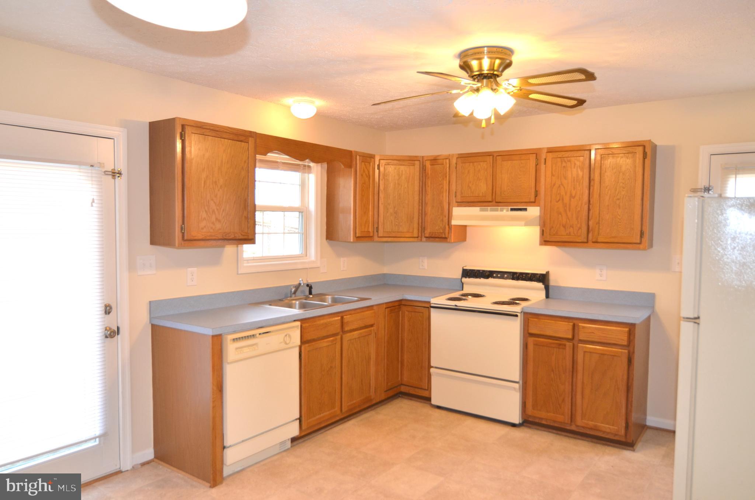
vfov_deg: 50.2
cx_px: 378
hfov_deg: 70.6
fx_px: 534
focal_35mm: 26
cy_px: 250
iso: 360
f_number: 4
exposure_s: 1/60
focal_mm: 17
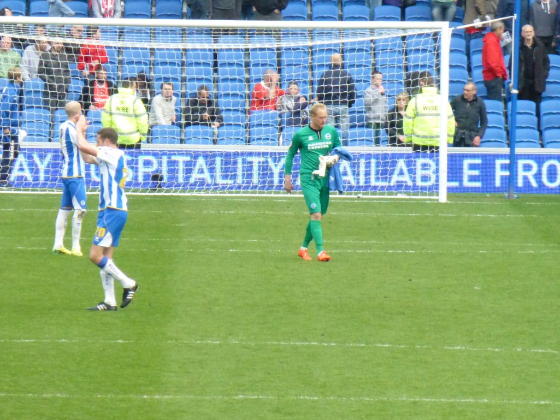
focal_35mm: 562
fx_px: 9093
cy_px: 202
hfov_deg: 3.5
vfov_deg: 2.6
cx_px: 296
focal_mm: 86
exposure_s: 1/1000
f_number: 6.4
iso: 1600
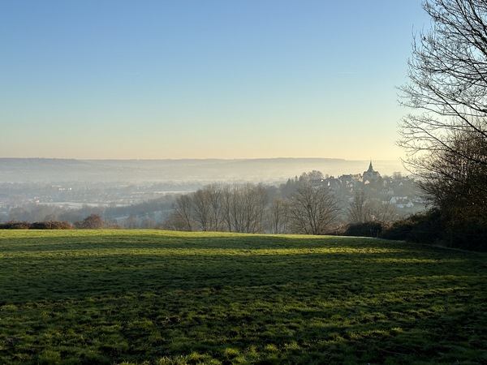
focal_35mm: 48
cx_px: 244
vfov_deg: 30.3
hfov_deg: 39.7
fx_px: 675
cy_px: 182
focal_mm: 6.86
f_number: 1.78
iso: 64
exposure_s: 1/3257
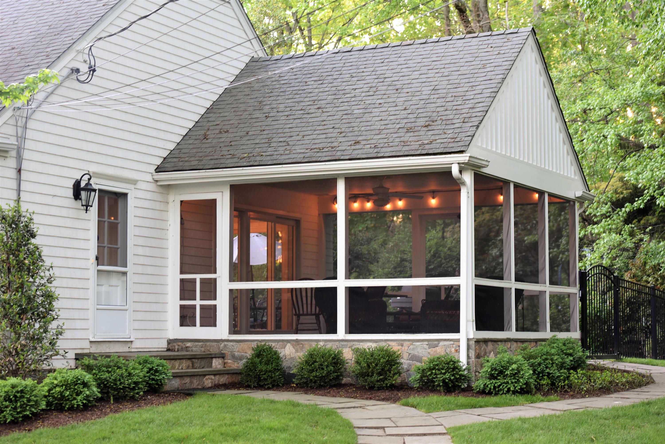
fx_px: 1293
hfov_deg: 28.8
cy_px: 222
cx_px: 332
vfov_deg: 19.5
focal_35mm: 70
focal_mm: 70
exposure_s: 1/60
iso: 560
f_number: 4
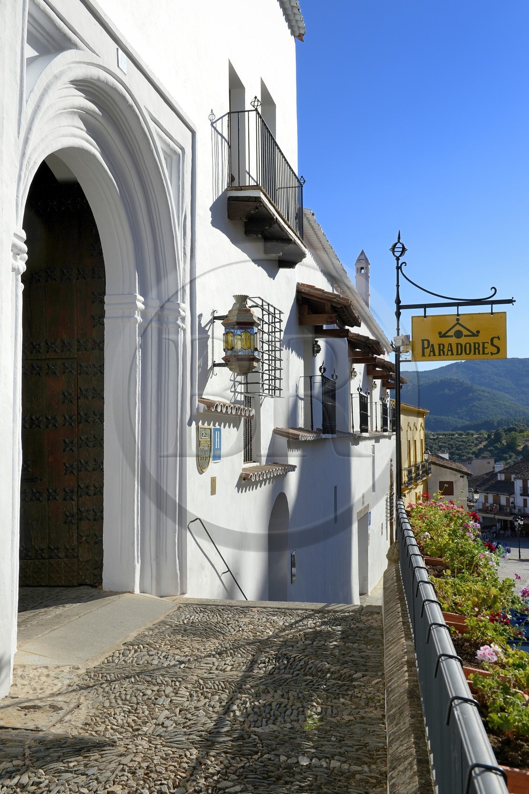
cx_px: 264
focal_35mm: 34
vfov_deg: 55.8
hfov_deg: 38.9
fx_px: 750
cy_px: 397
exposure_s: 1/200
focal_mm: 34
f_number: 11
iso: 100
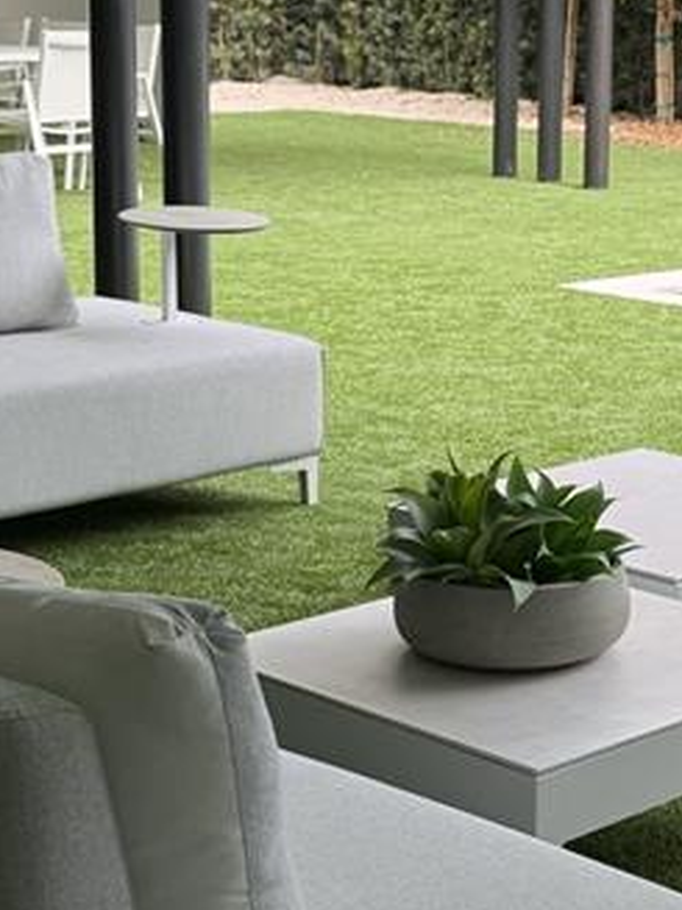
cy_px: 367
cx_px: 604
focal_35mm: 88
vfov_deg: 22.2
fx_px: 2313
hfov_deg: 16.6
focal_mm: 6.76
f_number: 1.78
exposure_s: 1/689
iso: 100
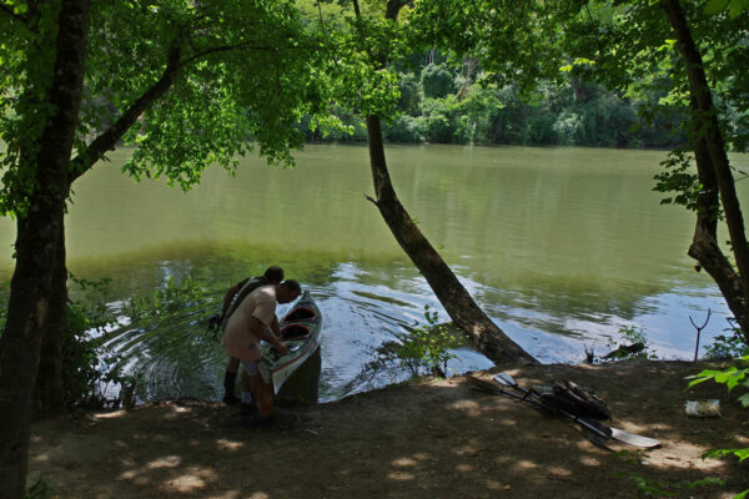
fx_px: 499
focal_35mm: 24
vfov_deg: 53.1
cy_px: 250
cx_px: 374
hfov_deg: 73.7
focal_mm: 16
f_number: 8
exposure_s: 1/400
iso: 320
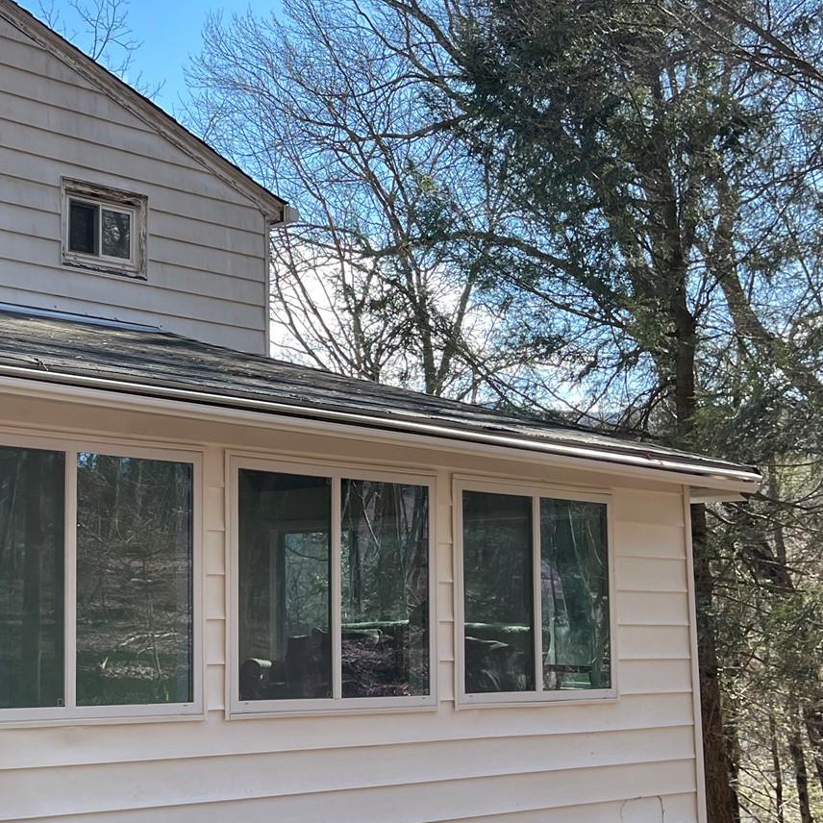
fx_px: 1479
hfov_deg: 29.0
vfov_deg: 31.1
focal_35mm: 55
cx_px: -8
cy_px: 458
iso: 50
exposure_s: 1/742
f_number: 1.6
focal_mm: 5.1
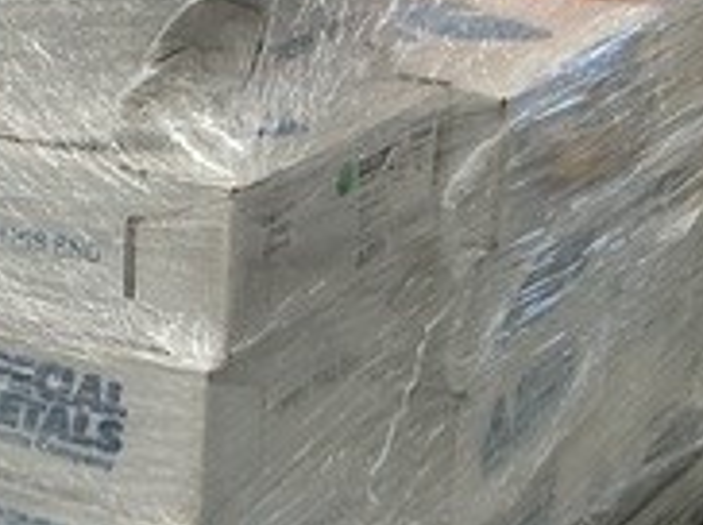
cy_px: 378
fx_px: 2069
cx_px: 4
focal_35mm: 102
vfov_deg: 14.4
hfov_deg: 18.8
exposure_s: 1/120
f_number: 1.8
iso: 40
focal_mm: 3
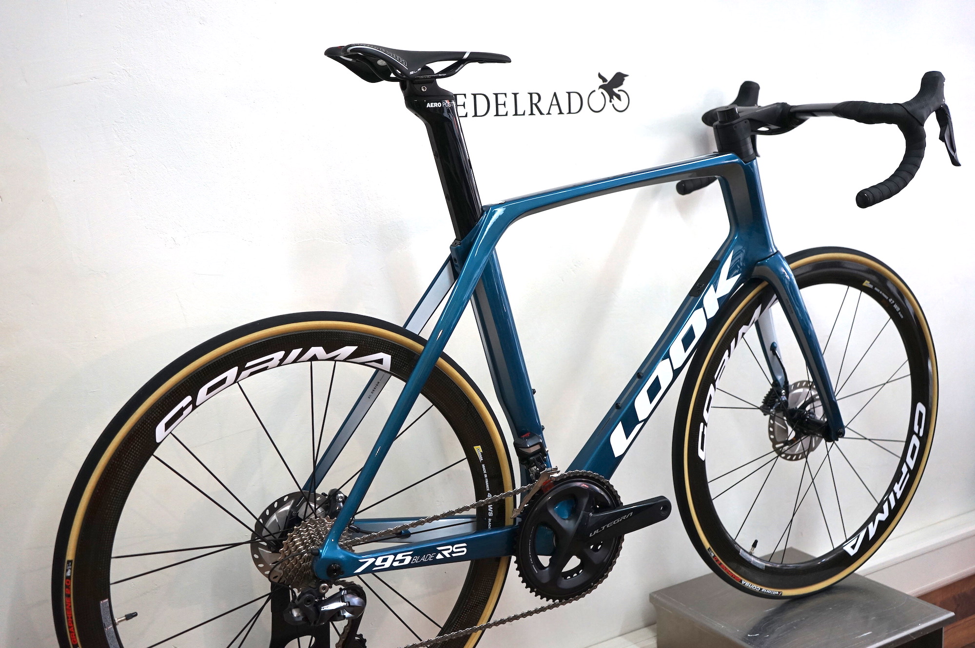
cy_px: 324
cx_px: 488
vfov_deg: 36.8
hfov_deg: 53.2
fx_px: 974
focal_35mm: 36
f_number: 4
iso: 1250
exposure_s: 1/160
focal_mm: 36
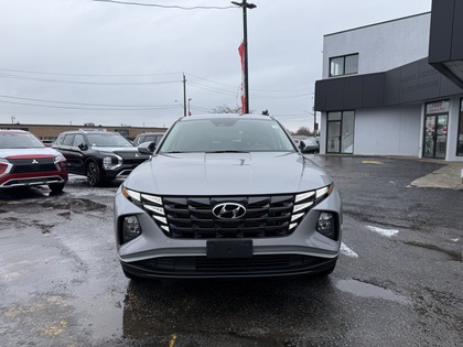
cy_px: 174
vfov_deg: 56.8
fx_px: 321
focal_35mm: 24
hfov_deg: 71.6
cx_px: 232
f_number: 1.78
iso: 80
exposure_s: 1/1091
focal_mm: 6.76
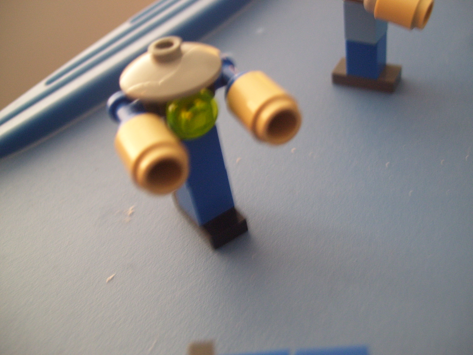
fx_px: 492
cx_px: 236
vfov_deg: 39.7
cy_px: 178
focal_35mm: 36
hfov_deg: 51.4
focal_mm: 6
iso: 160
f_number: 2.7
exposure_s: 1/15
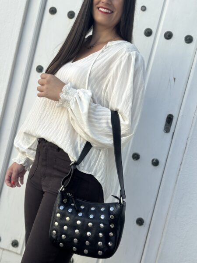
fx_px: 364
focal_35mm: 48
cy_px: 132
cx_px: 98
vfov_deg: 39.7
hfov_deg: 30.3
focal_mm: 6.76
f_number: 1.78
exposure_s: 1/1597
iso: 64
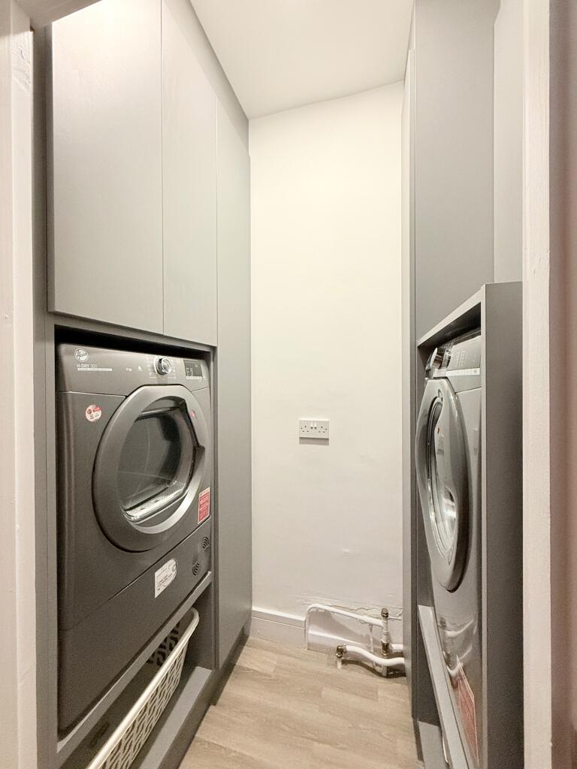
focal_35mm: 14
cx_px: 288
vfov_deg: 102.1
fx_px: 311
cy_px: 384
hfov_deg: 85.7
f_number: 2.2
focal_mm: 2.22
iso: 400
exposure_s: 1/50
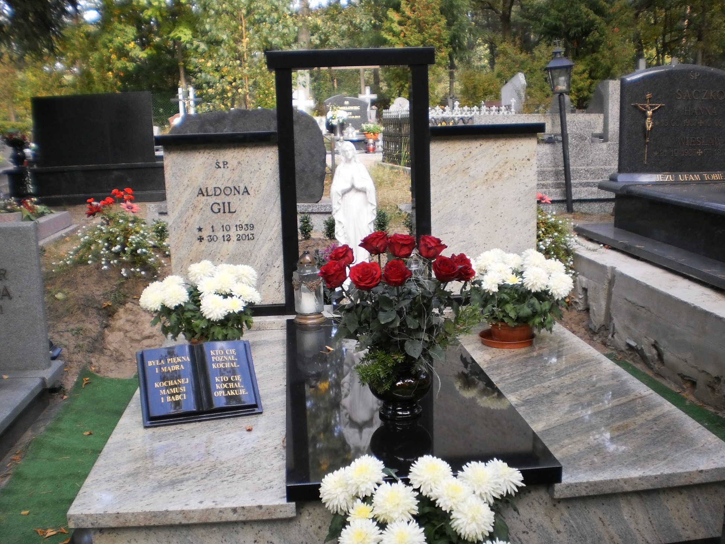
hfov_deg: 51.4
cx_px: 362
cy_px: 272
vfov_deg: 39.7
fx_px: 754
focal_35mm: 36
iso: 100
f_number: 3.1
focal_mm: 6.3
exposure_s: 1/125
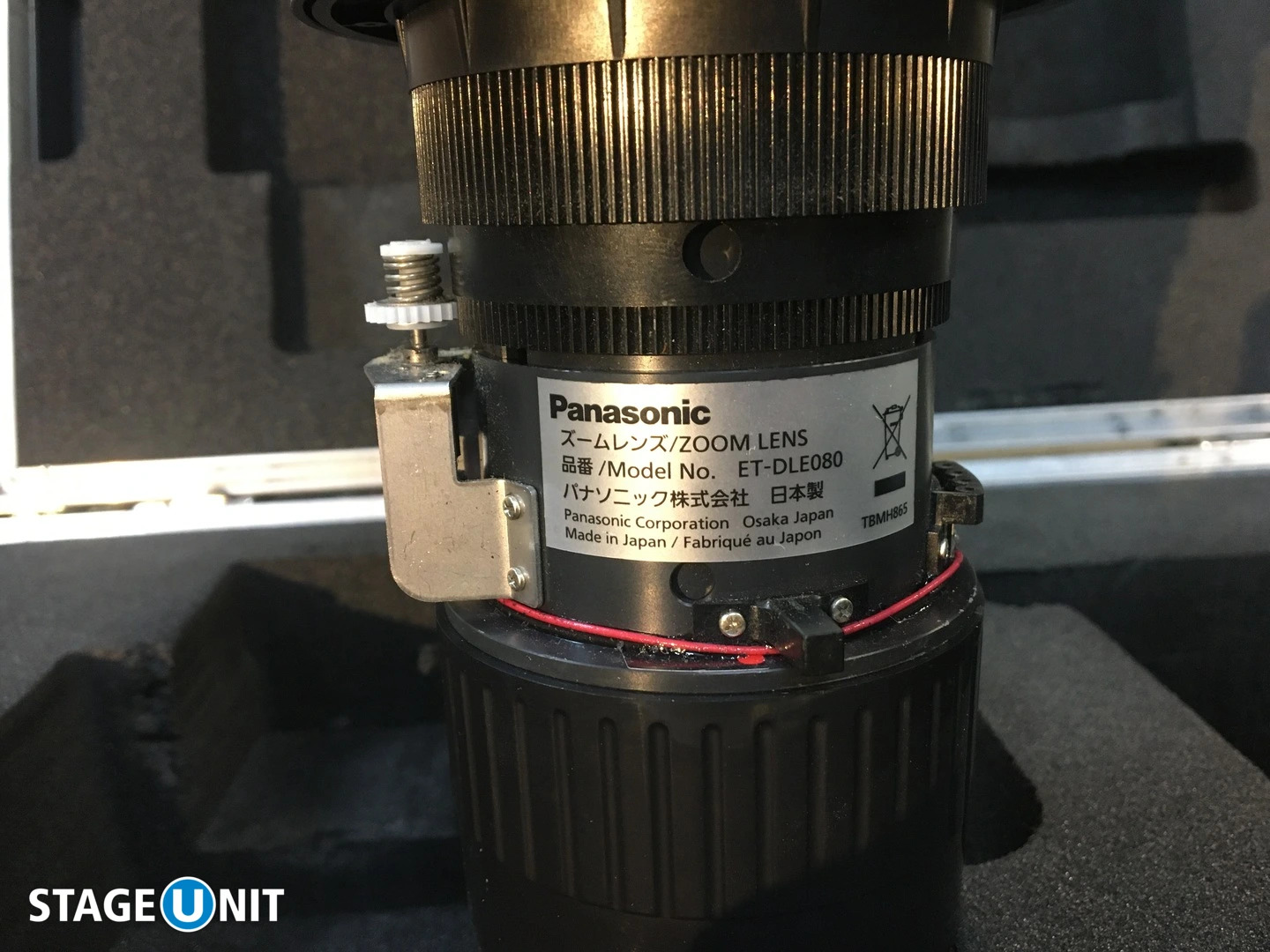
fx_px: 1064
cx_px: 635
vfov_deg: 48.2
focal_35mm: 29
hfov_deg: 61.7
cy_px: 476
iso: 200
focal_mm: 4.15
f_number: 2.2
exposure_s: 1/20
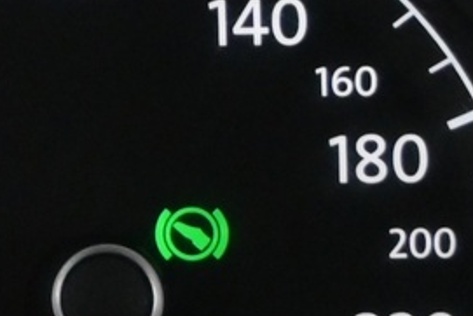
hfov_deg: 7.6
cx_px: -674
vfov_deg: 5.5
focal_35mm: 251
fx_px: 3299
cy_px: 220
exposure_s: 1/50
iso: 2500
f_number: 4.5
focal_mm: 28
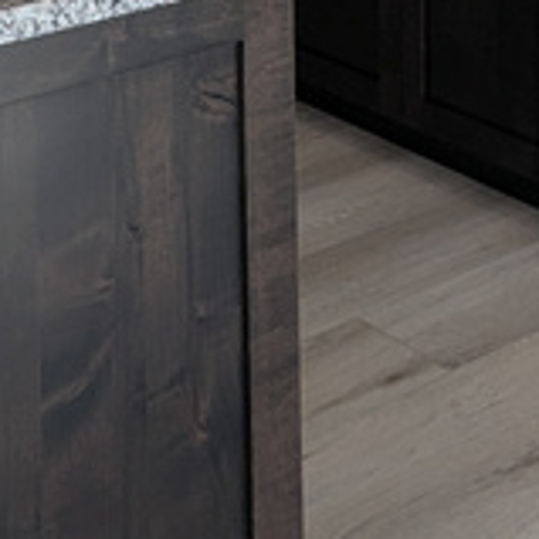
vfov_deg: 16.0
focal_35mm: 91
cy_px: -454
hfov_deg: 19.1
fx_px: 1603
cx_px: 336
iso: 46
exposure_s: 1/437
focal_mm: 2.35
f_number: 2.2
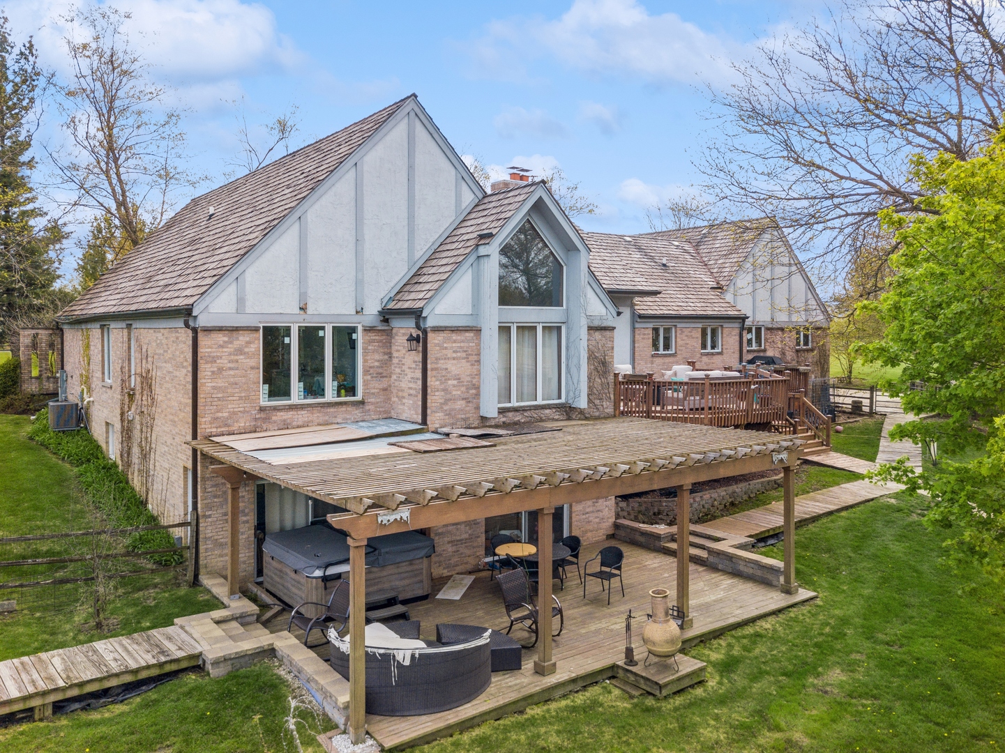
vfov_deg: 53.0
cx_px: 502
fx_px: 755
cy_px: 376
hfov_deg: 67.3
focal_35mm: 26
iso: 100
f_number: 2.2
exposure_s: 1/800
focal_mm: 4.73
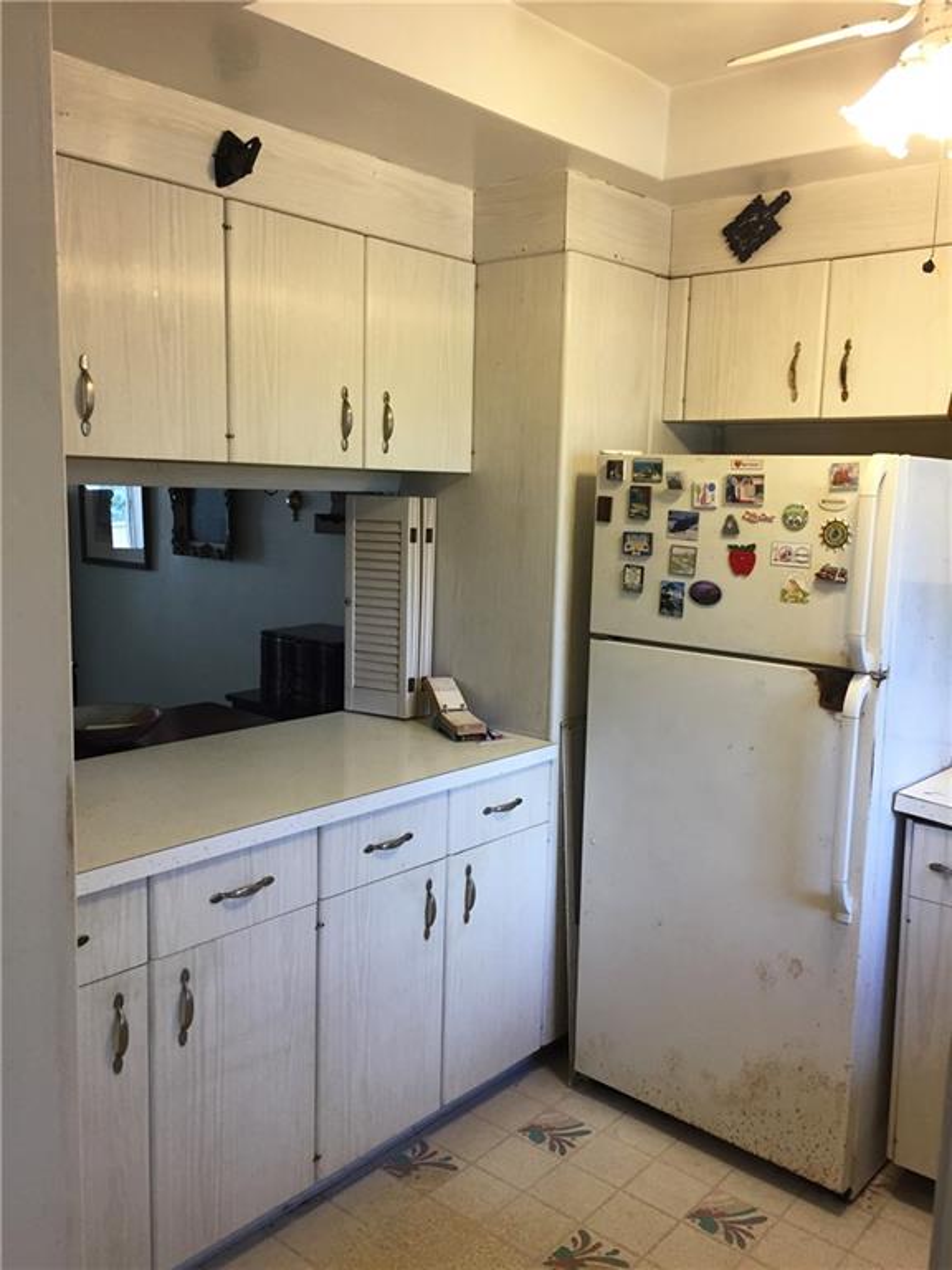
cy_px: 635
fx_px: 1063
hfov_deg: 48.2
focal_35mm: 29
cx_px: 476
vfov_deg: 61.7
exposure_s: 1/30
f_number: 2.2
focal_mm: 4.15
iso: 50
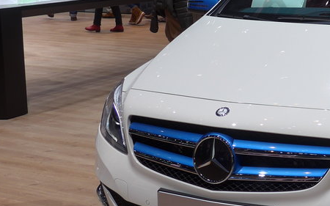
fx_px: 737
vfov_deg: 15.9
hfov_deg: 24.2
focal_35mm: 82
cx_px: 326
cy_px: 58
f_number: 2.8
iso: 80
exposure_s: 1/160
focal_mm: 6
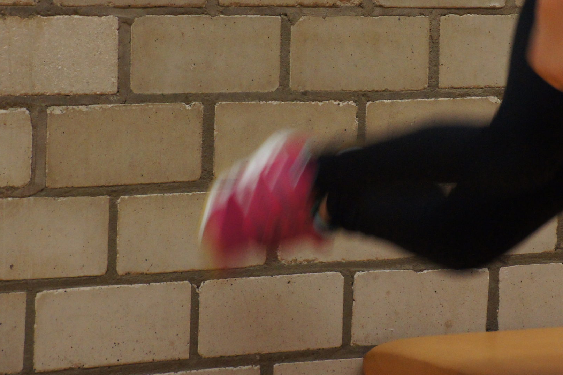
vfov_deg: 6.4
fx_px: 3345
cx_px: 442
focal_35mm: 214
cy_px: 99
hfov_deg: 9.6
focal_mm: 90
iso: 1600
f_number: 5.6
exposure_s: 1/80
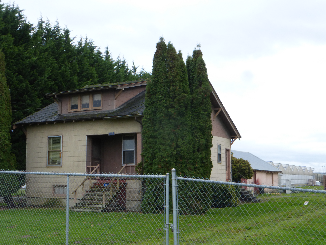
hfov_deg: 37.5
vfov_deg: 28.6
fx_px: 480
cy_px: 122
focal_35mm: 51
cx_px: 163
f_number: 4.4
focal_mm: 9
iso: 160
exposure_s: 1/60
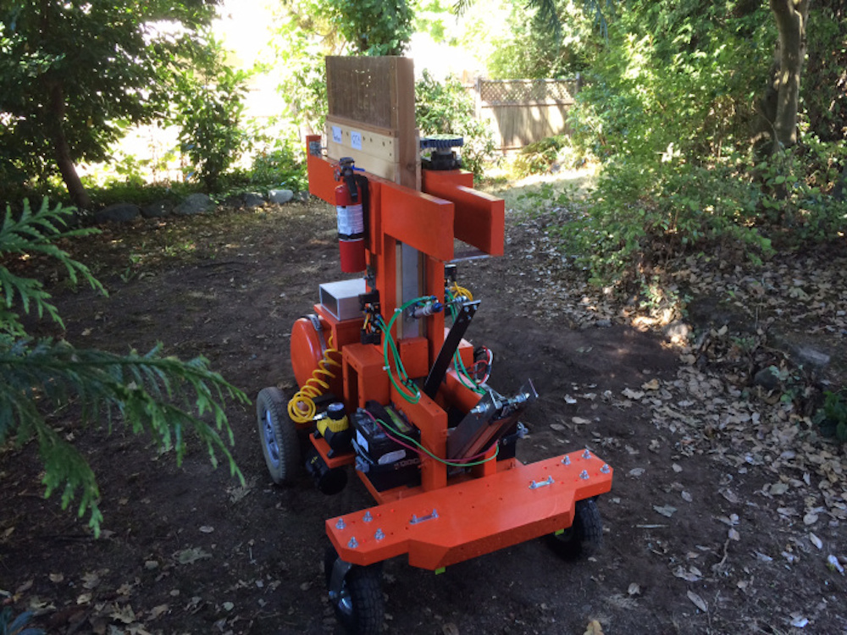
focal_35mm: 30
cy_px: 318
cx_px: 424
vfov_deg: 46.8
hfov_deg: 60.0
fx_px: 734
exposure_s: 1/30
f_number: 2.2
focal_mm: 4.12
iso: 50
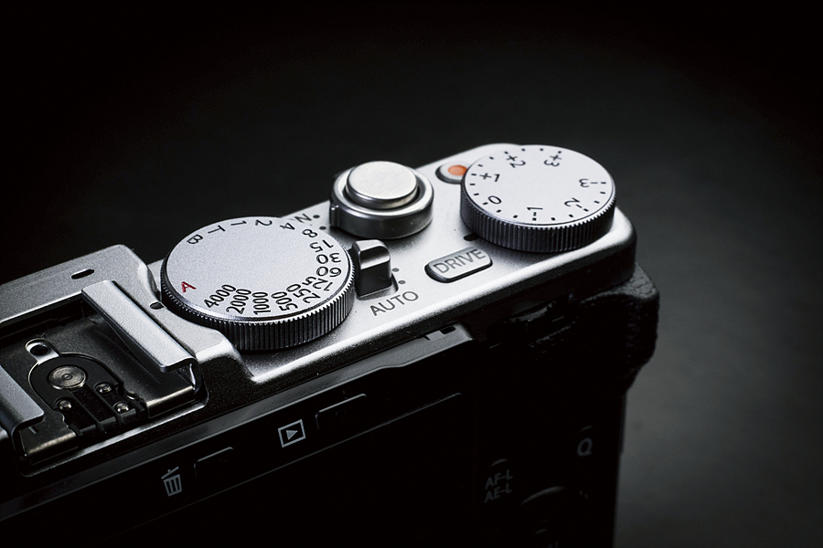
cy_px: 274
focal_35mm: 84
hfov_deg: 24.2
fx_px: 1920
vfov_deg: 16.3
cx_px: 412
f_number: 16
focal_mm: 56
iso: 400
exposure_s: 1/125
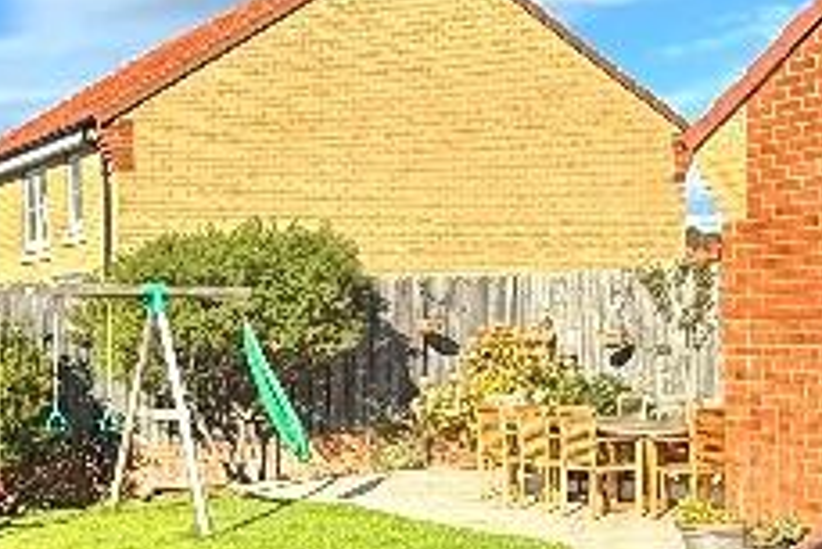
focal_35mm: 65
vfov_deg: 20.8
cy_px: 384
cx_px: 251
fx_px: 1485
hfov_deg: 30.6
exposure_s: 1/1901
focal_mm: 2.22
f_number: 2.2
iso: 50
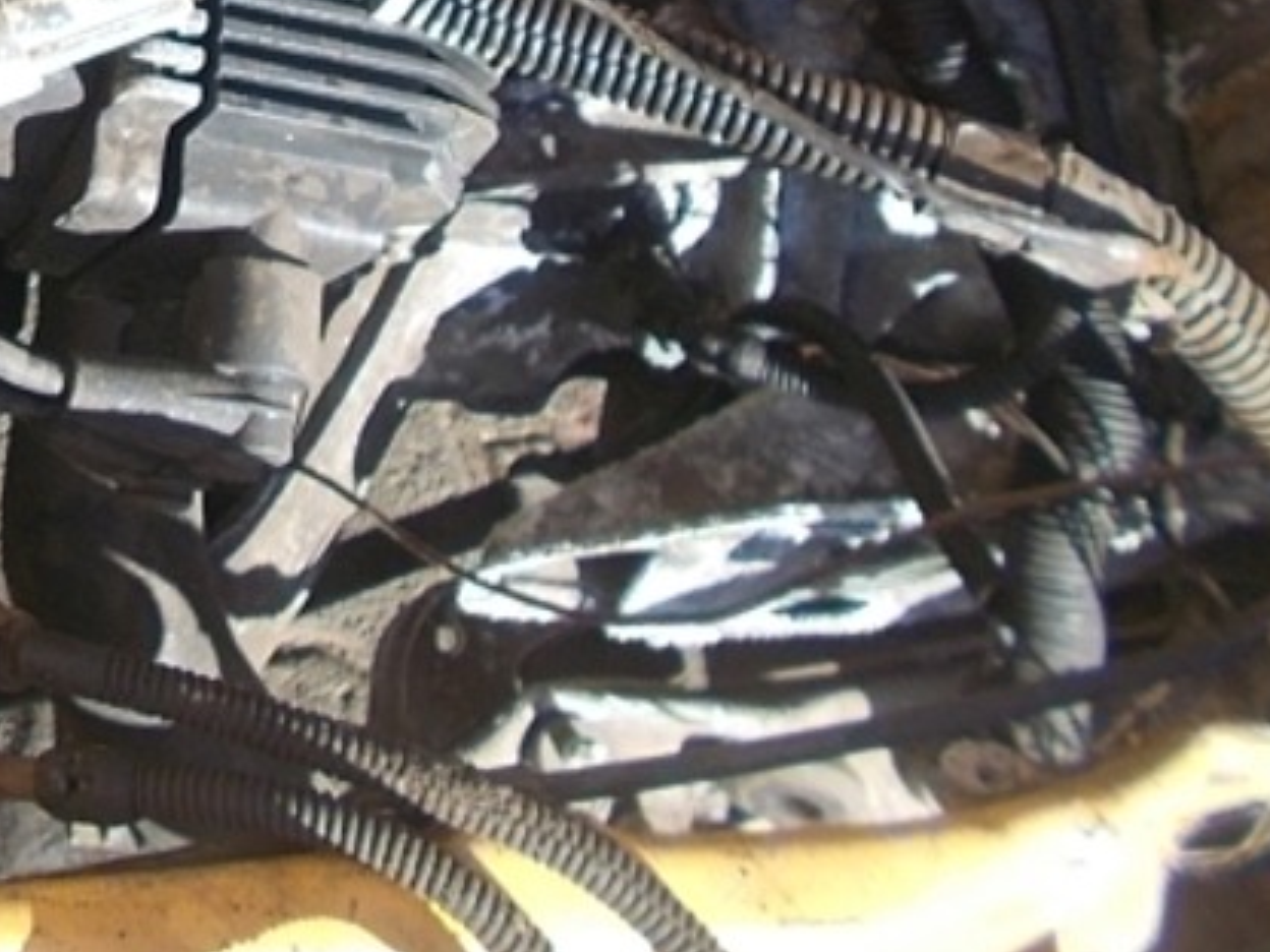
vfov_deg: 17.7
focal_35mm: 76
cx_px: -405
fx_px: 2788
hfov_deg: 22.7
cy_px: -407
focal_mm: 4.6
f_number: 3.2
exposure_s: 1/160
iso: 80
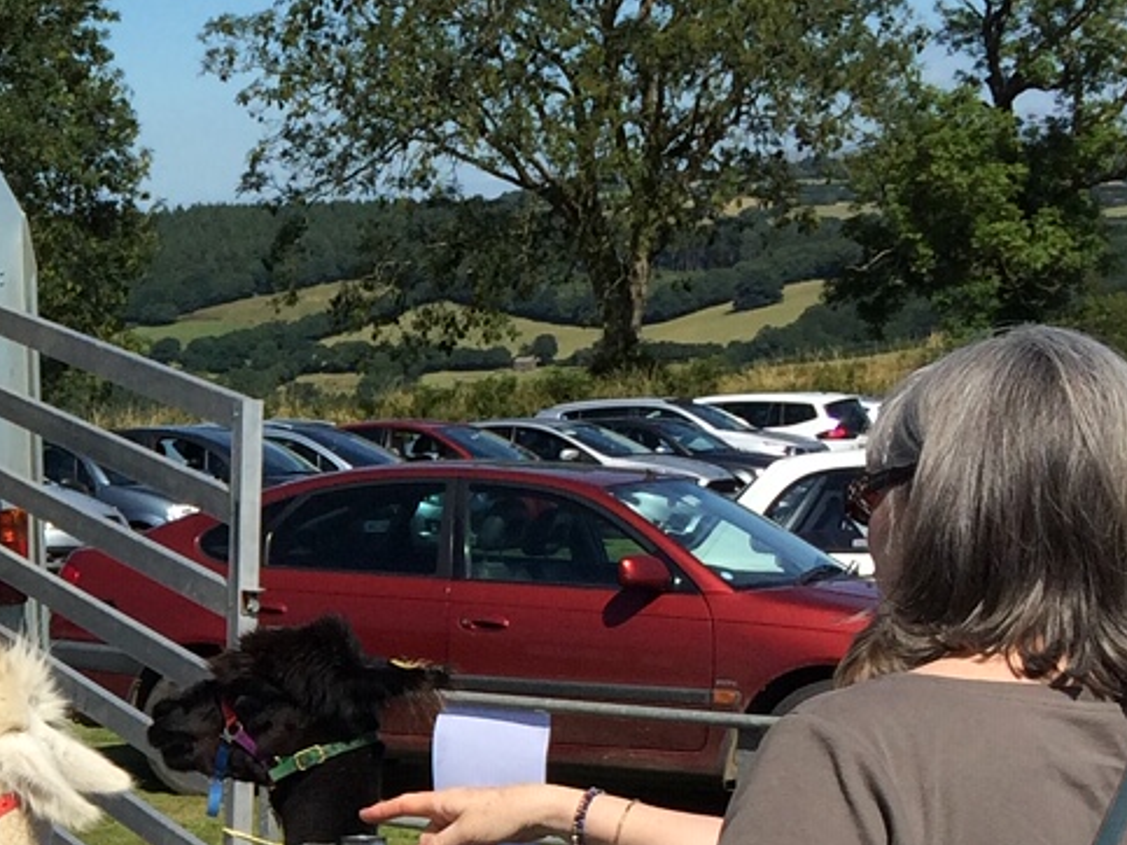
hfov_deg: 18.4
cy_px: 941
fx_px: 3190
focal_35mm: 98
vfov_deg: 14.7
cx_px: -413
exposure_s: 1/2740
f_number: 2.2
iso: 32
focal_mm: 4.15
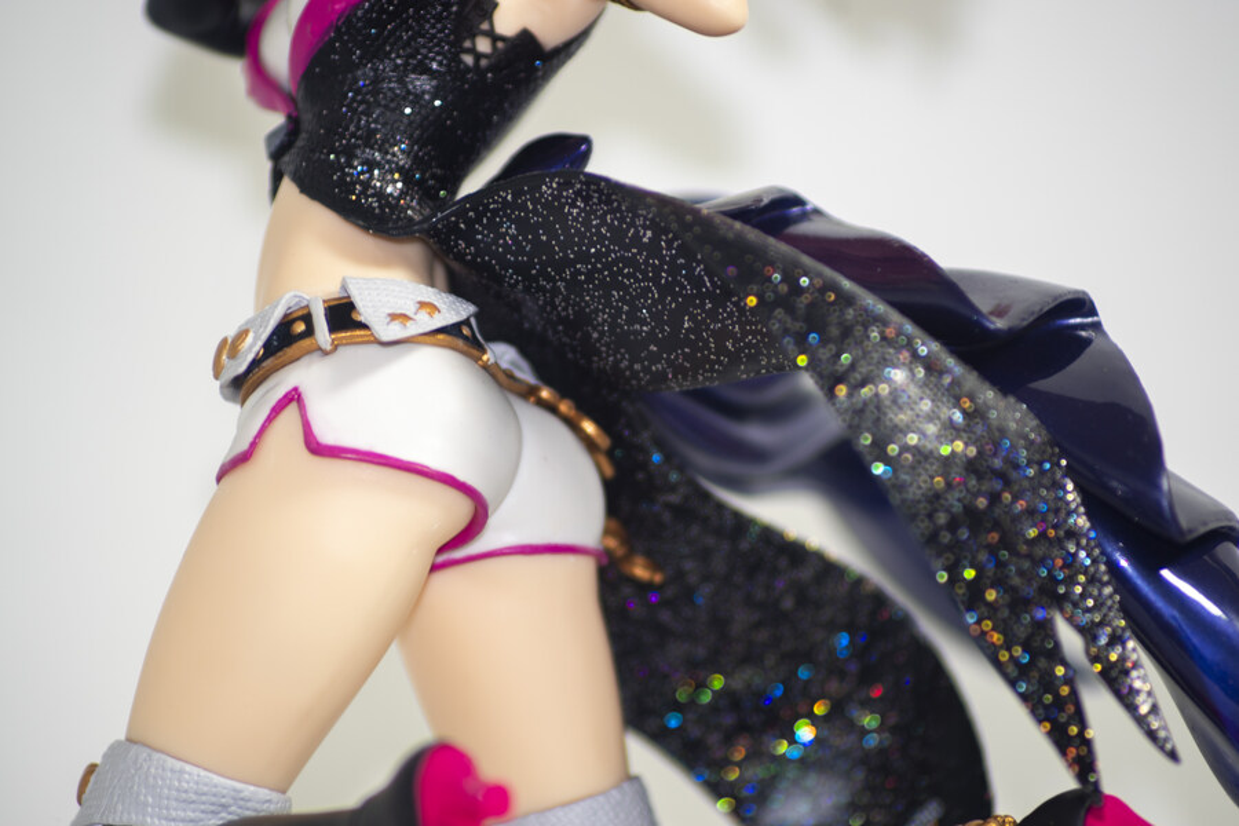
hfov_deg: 16.1
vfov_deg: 10.8
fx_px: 4371
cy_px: 413
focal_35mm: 127
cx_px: 620
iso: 100
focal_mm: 85
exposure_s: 1/6
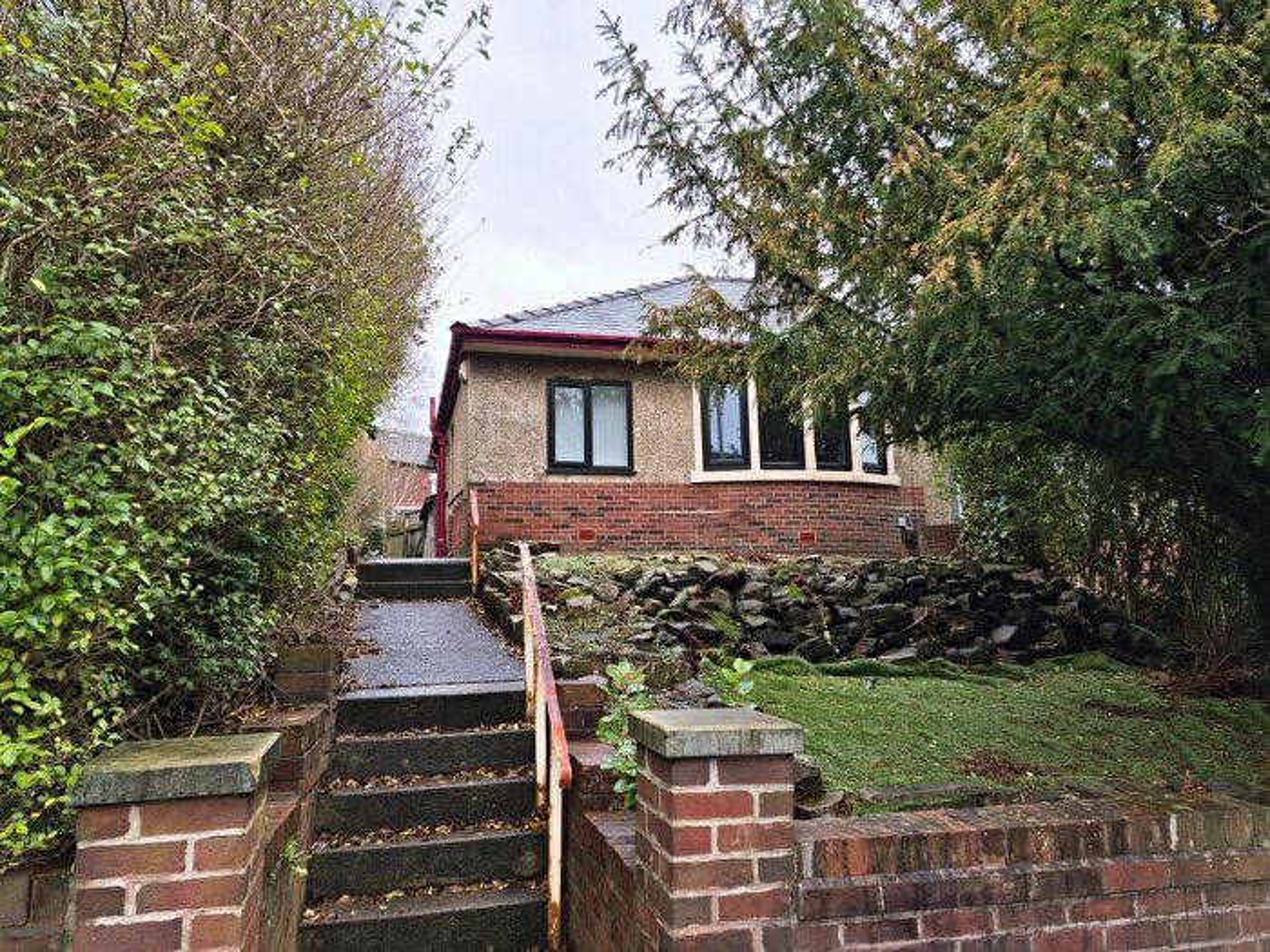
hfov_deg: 73.9
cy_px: 476
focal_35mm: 23
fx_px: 844
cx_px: 635
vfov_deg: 58.9
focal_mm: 5.4
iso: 50
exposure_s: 1/182
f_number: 1.8
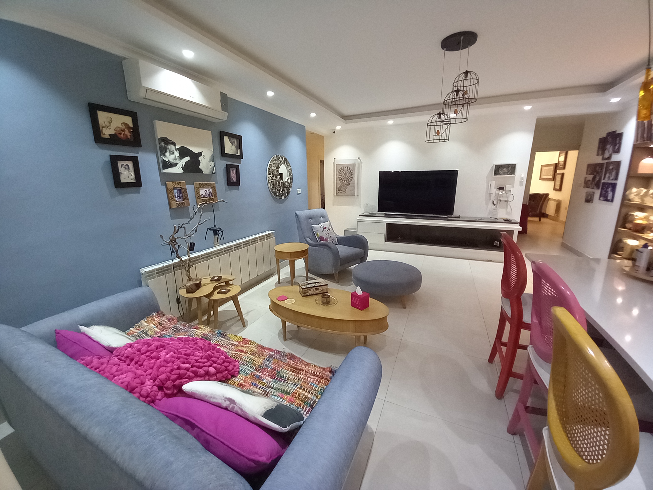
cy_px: 245
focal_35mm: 13
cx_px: 326
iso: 200
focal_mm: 1.13
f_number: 2.2
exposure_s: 1/33.3
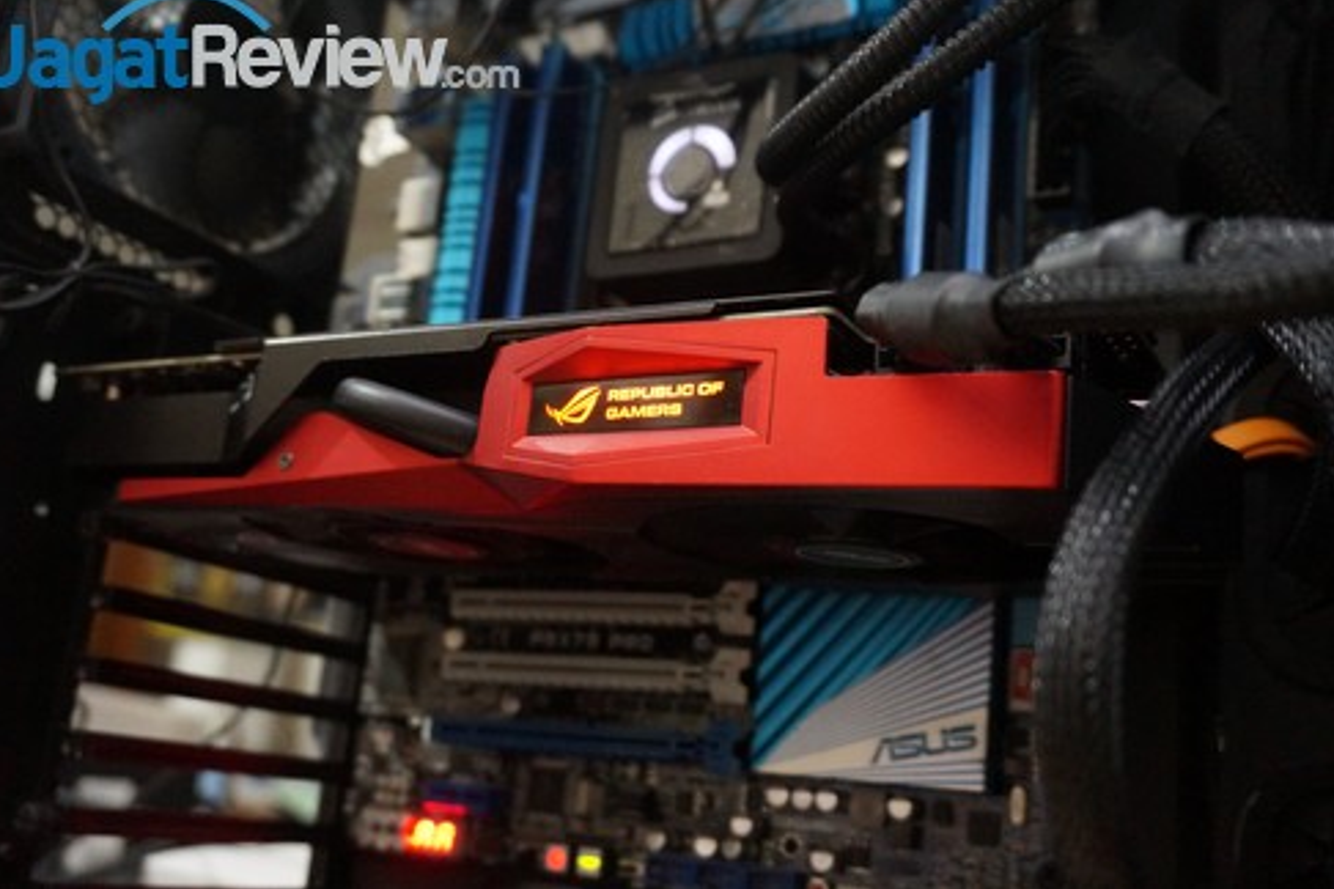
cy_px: 439
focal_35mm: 39
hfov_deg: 50.1
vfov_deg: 34.6
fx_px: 1427
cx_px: 659
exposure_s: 1/40
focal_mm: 25
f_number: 4.5
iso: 3200
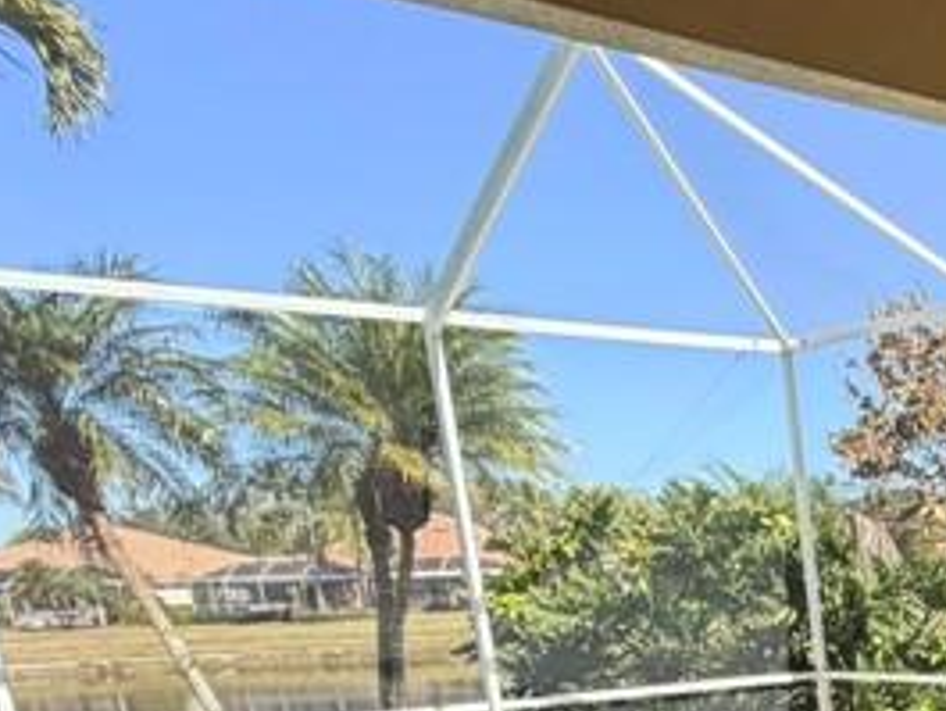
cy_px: 940
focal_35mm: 54
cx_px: 1278
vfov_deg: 23.7
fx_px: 1476
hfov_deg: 28.2
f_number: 2.2
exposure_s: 1/502
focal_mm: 2.22
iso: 50
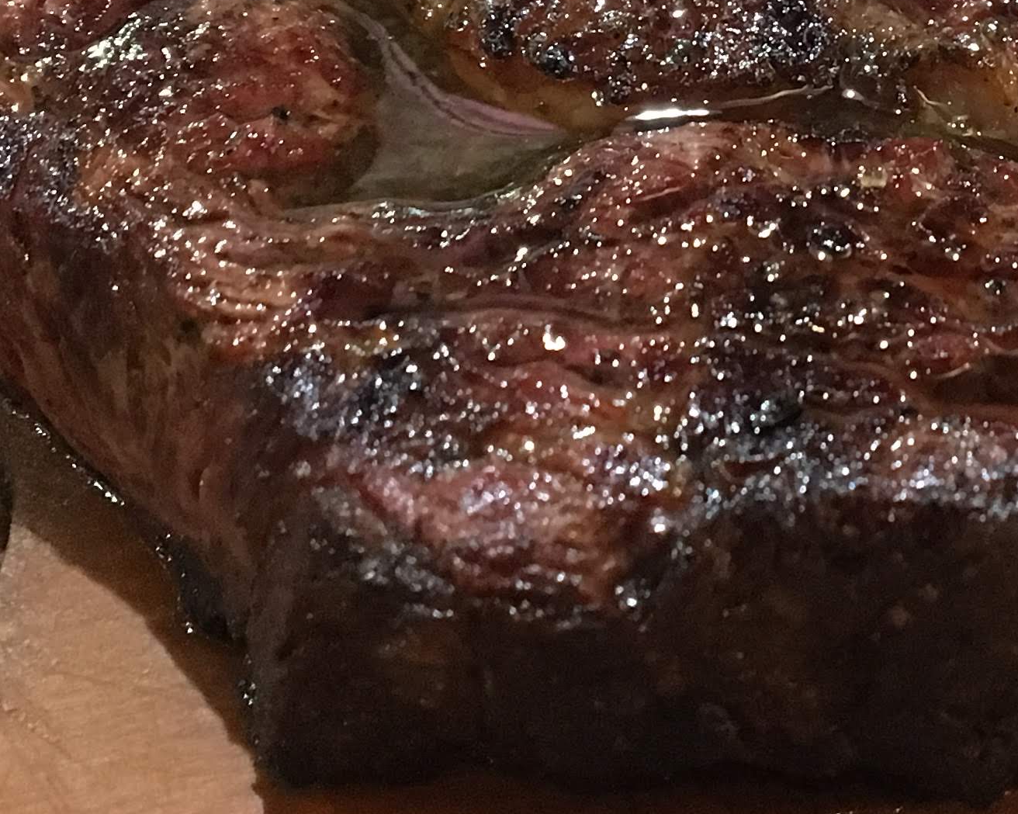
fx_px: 2621
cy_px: -43
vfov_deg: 17.2
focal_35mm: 87
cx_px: 843
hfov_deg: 21.7
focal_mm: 4.15
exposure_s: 1/17
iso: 320
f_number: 2.2
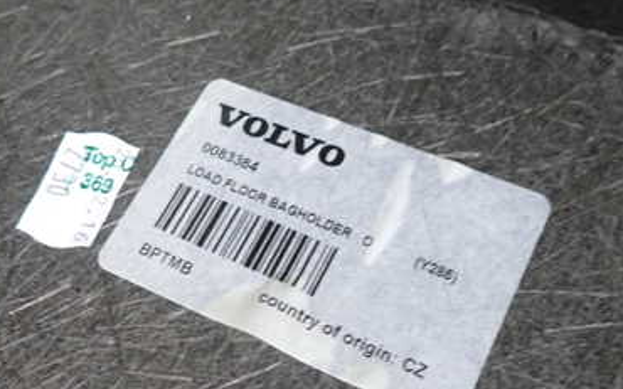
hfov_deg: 46.1
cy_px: 231
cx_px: 350
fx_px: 730
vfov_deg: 29.8
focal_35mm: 43
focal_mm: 4.5
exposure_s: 1/40
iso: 200
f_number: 2
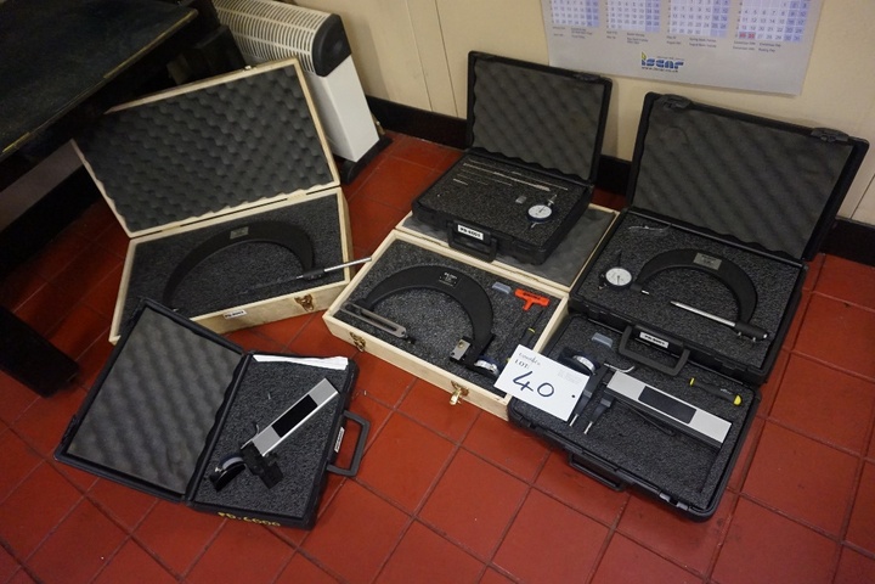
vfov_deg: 53.1
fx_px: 583
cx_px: 438
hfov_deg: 73.7
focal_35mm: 24
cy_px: 292
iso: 3200
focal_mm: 16
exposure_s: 1/160
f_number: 3.5
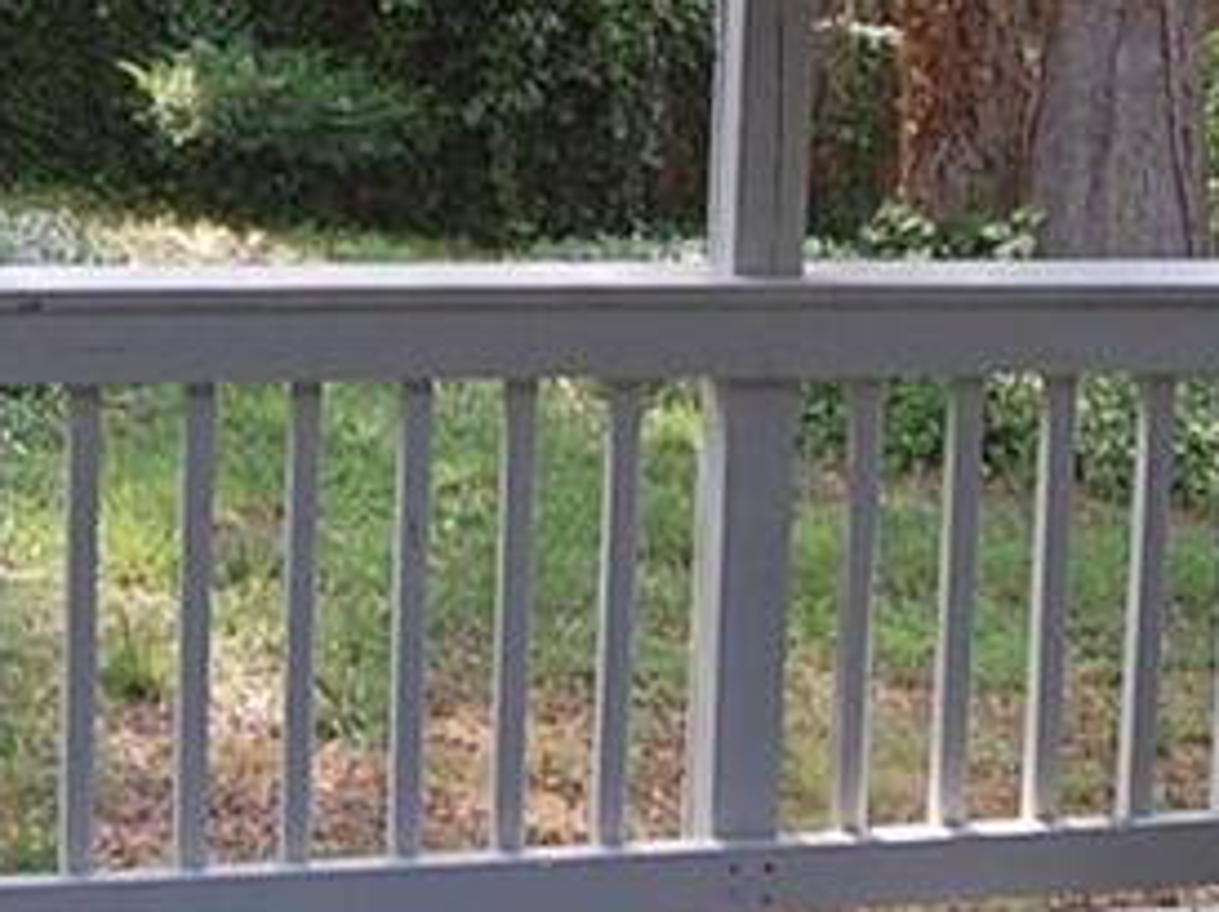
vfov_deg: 15.1
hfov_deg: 20.3
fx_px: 3413
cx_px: 587
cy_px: 187
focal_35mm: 97
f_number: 5
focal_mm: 18
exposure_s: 1/100
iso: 400
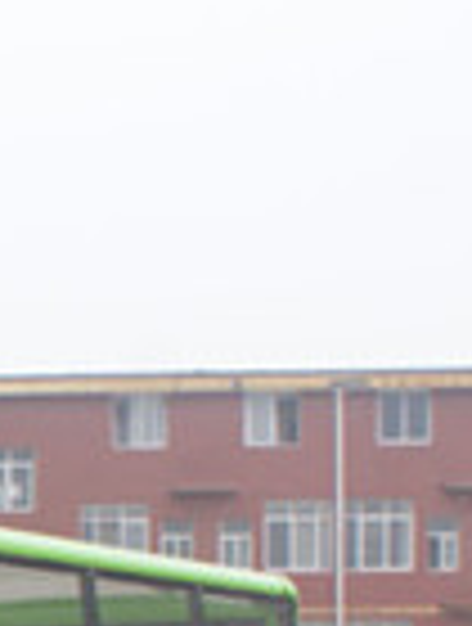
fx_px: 2697
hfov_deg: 9.3
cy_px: 858
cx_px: -508
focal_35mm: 149
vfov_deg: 12.7
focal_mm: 24
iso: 100
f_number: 6.3
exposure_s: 1/160
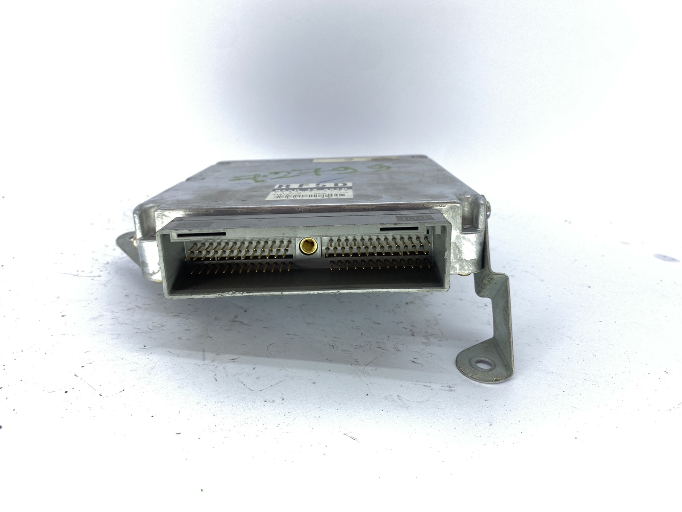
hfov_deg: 67.3
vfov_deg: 53.1
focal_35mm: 26
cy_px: 256
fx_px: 512
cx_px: 341
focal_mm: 4.25
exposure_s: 1/101
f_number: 1.8
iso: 32
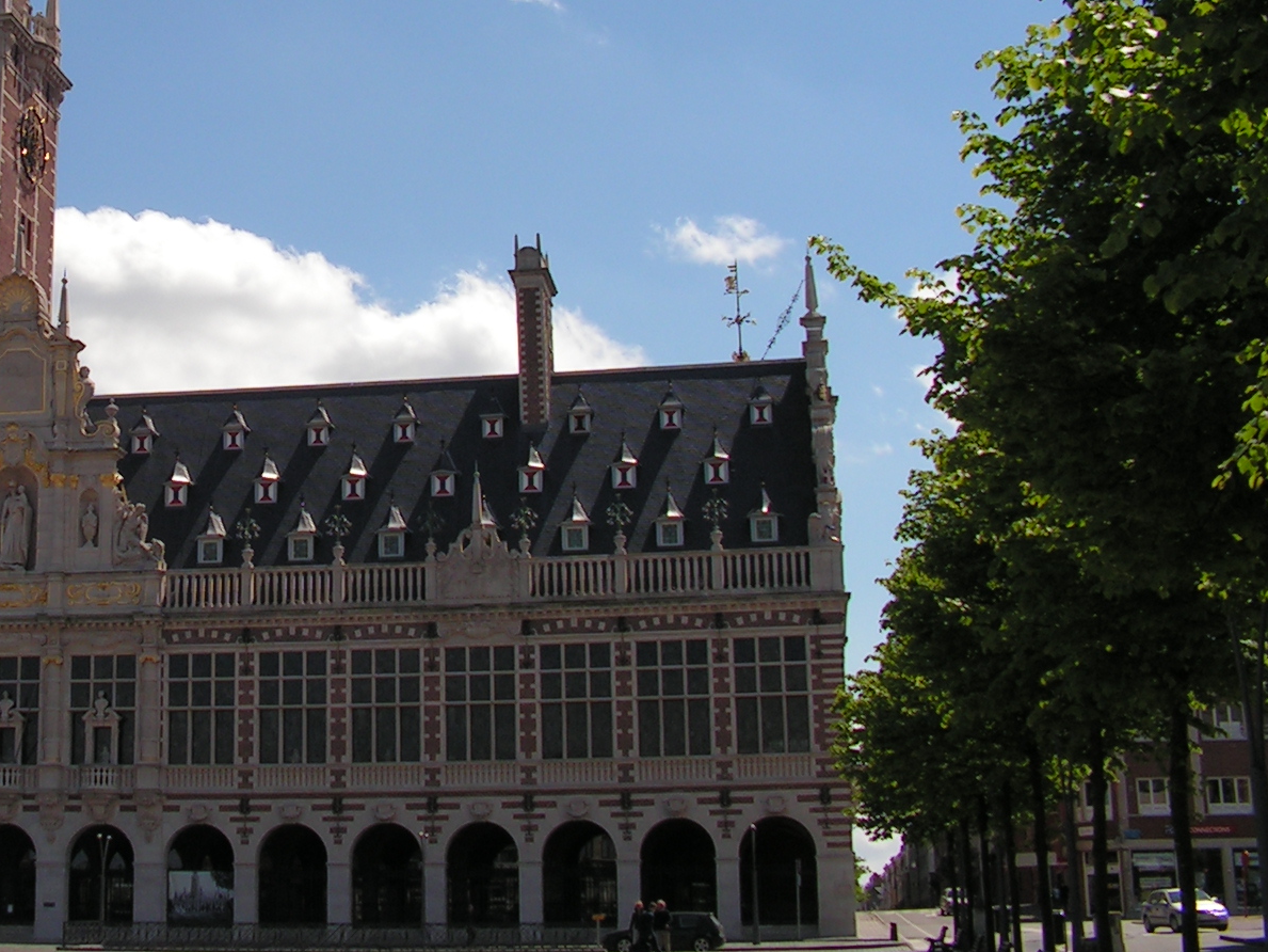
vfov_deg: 23.5
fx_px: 2271
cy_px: 265
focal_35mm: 62
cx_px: 221
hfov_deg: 30.3
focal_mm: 6
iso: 64
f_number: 4.8
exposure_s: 1/800
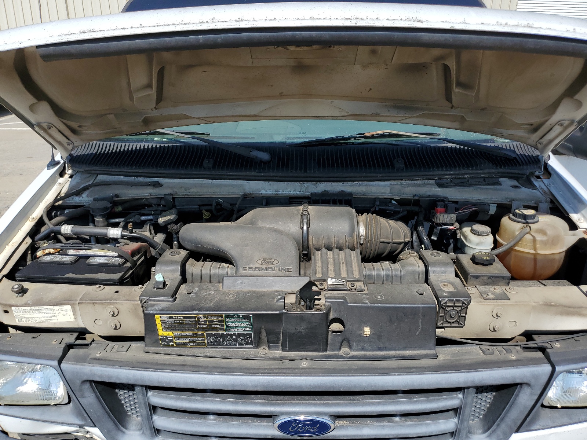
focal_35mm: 26
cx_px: 294
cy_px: 220
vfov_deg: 53.1
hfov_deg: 67.3
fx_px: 441
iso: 50
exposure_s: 1/3333
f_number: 1.5
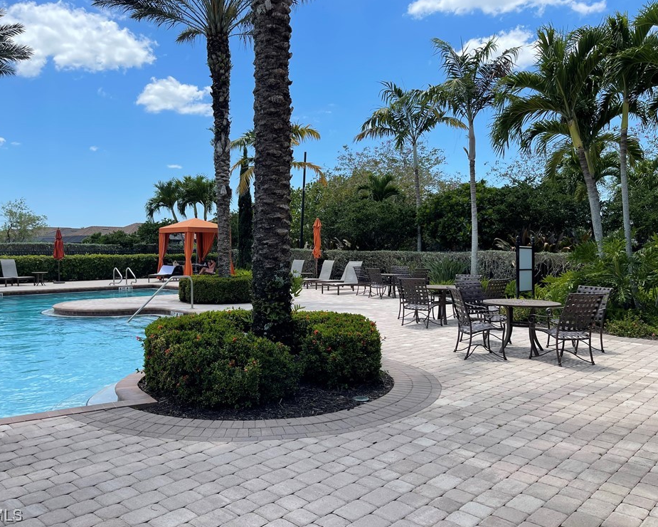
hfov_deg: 64.0
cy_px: 258
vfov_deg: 53.2
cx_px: 299
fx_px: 526
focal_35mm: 27
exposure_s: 1/2857
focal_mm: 5.1
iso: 32
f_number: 1.6
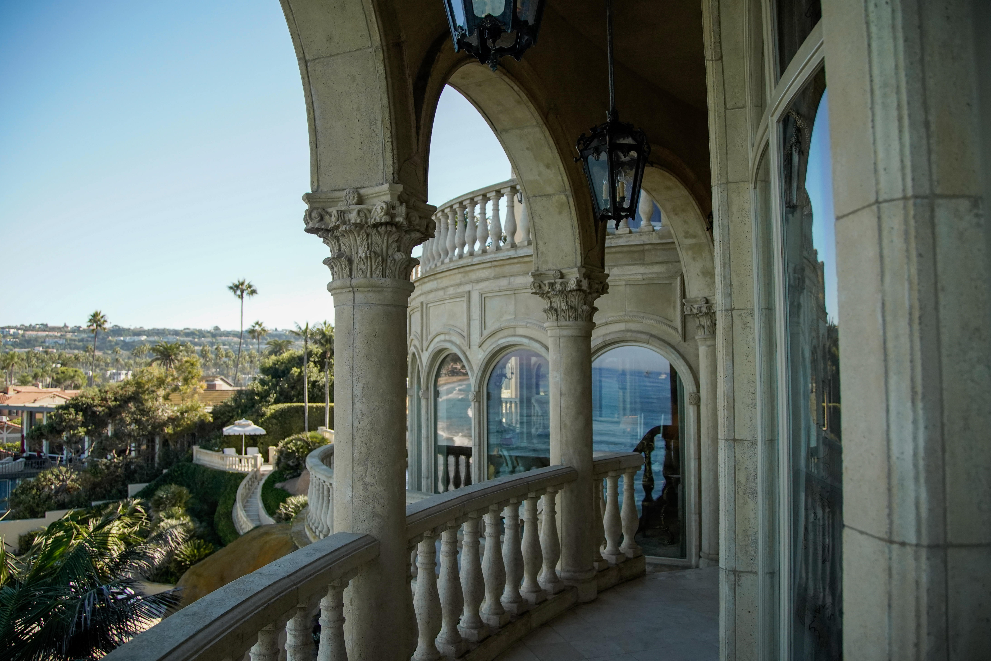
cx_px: 480
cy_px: 322
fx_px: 688
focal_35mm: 25
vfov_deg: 51.3
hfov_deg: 71.5
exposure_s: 1/2500
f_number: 4
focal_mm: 24
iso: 2000
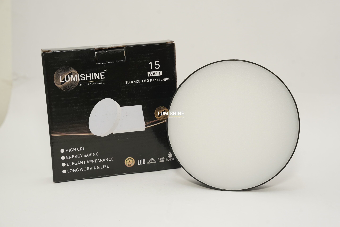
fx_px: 661
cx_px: 170
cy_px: 114
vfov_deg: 19.5
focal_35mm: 70
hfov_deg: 28.8
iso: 1000
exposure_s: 1/125
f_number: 7.1
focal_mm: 70
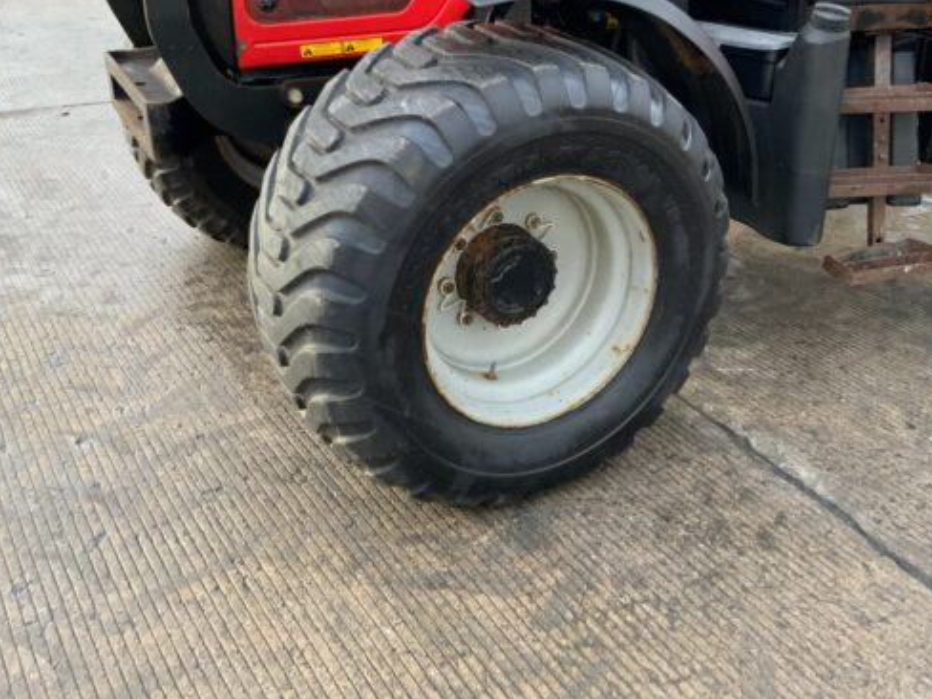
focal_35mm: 38
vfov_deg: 37.7
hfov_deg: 48.8
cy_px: 304
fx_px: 1023
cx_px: 529
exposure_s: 1/122
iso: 40
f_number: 1.8
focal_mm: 3
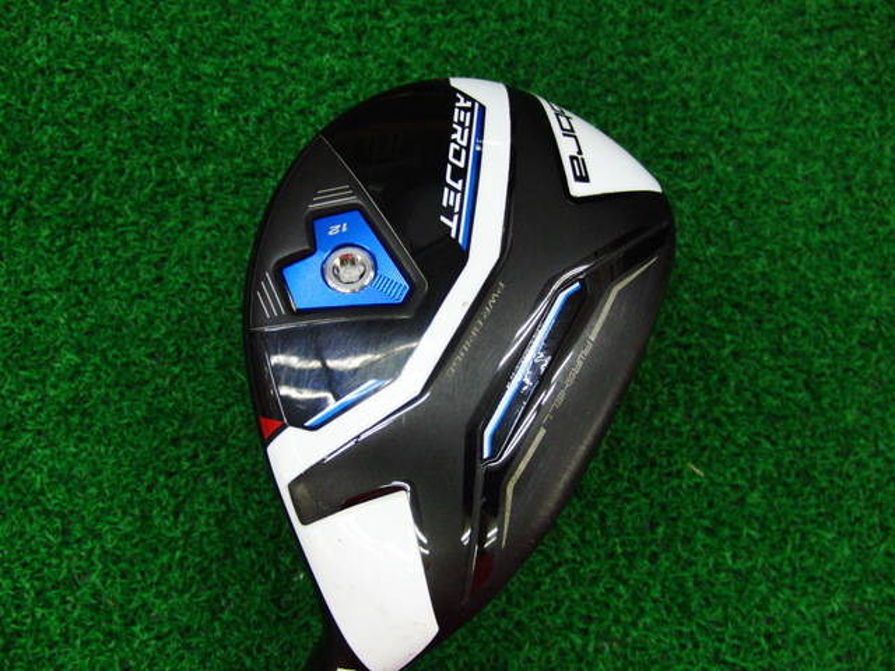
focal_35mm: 37
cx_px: 448
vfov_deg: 38.7
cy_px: 336
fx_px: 957
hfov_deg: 50.1
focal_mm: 6.42
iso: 400
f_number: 3.6
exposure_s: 1/80
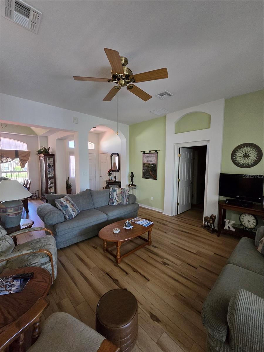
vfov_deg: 106.2
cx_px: 132
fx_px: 132
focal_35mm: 13
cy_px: 176
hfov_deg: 89.9
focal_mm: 2.2
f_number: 2.2
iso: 800
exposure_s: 1/60
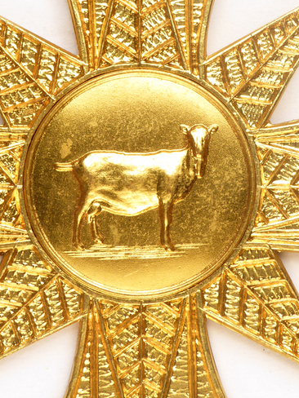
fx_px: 1866
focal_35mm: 162
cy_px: 116
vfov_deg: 12.2
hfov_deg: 9.2
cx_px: 136
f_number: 8
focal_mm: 14.1
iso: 100
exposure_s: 1/13
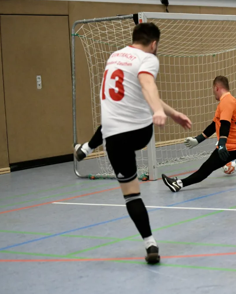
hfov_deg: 15.4
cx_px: 203
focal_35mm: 99
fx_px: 864
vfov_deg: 19.4
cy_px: 147
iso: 8000
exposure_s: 1/1600
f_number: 2.8
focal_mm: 70
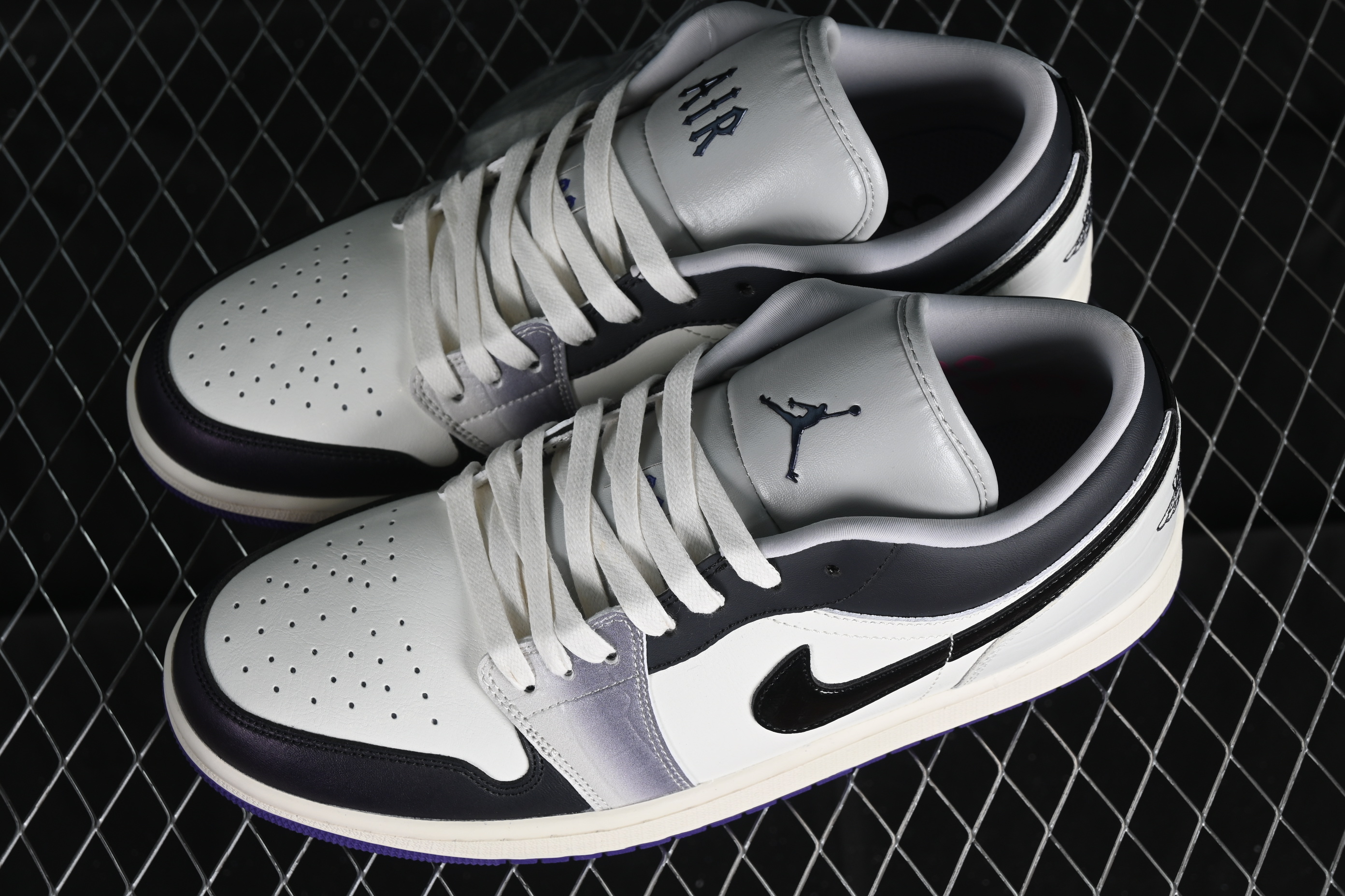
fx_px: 2802
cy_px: 448
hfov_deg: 27.0
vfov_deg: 18.2
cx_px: 672
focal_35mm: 75
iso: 160
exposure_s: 1/60
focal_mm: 50
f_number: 7.1
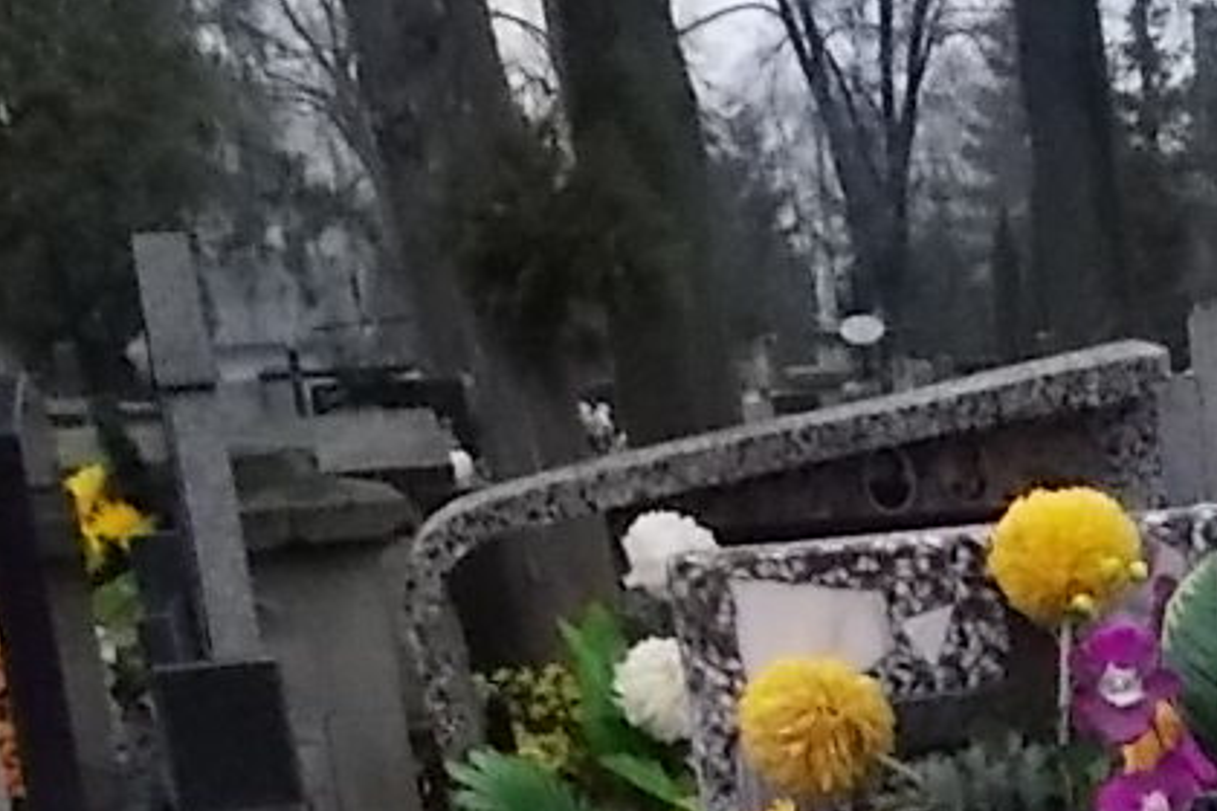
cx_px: 1681
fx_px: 3482
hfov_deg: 18.2
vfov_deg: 12.2
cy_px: 1448
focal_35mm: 103
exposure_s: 1/400
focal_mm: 4.6
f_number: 3.2
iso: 400
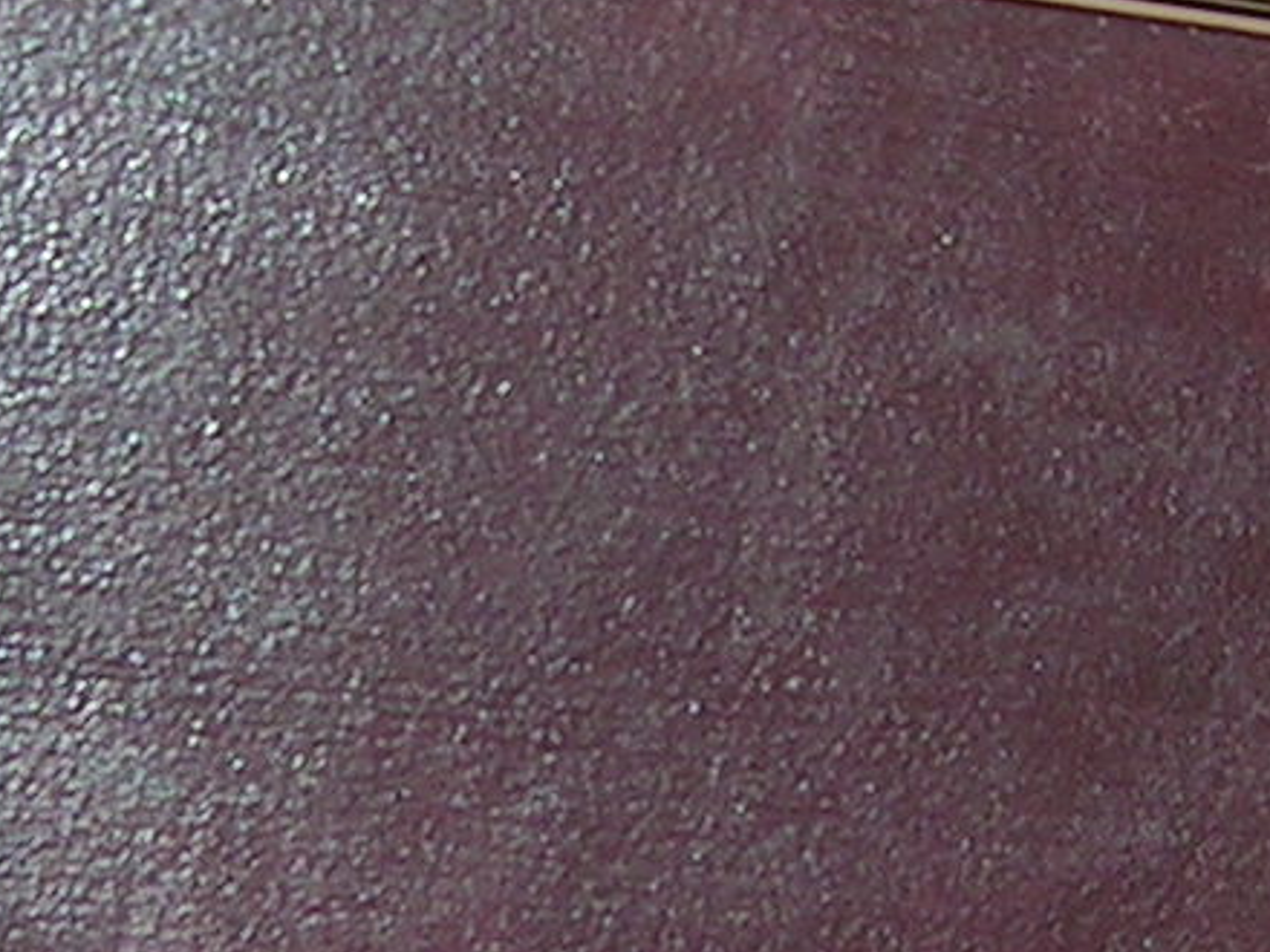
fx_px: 5980
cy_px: 563
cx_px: 655
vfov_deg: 9.1
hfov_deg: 12.1
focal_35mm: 163
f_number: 2.8
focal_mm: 5.4
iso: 50
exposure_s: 1/60.1
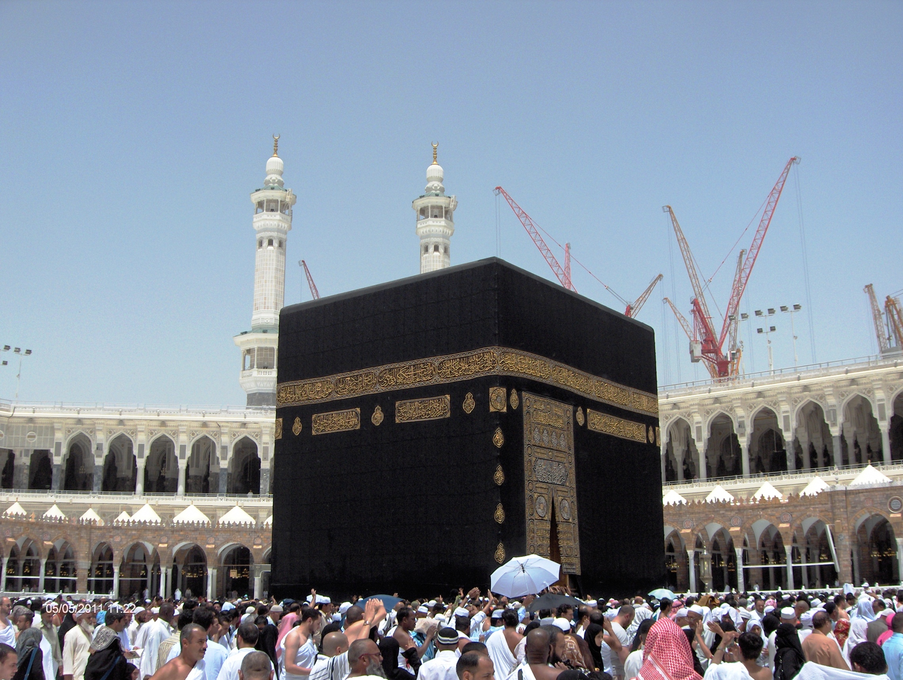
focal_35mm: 39
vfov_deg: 36.9
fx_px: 1019
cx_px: 452
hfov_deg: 47.8
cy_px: 340
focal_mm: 8
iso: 100
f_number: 4.8
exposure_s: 1/1010
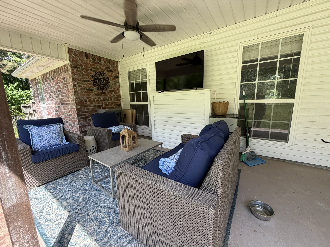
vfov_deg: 85.7
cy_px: 124
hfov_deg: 102.1
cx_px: 165
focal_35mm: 14
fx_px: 133
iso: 50
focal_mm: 2.22
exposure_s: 1/226
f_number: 2.2
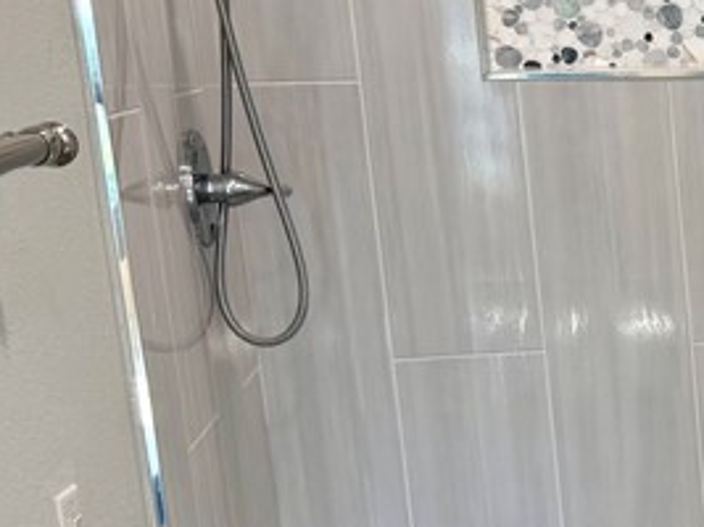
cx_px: 1200
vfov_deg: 15.8
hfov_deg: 17.8
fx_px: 1870
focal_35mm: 92
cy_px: 482
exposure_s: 1/120
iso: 80
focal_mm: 6.76
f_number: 1.78
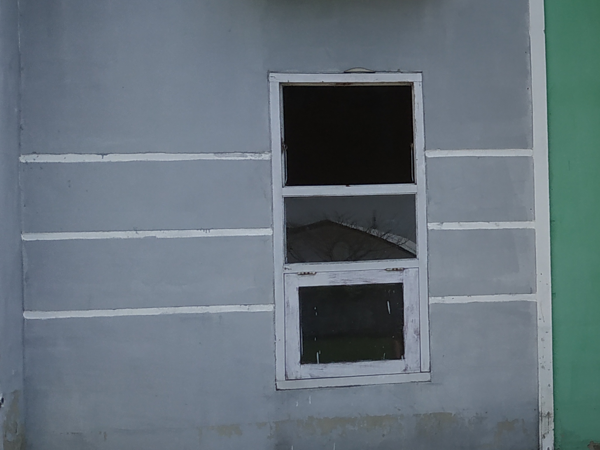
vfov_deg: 21.0
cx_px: 702
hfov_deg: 25.2
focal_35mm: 70
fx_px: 1214
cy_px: 195
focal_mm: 3.94
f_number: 1.9
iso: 160
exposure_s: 1/2486
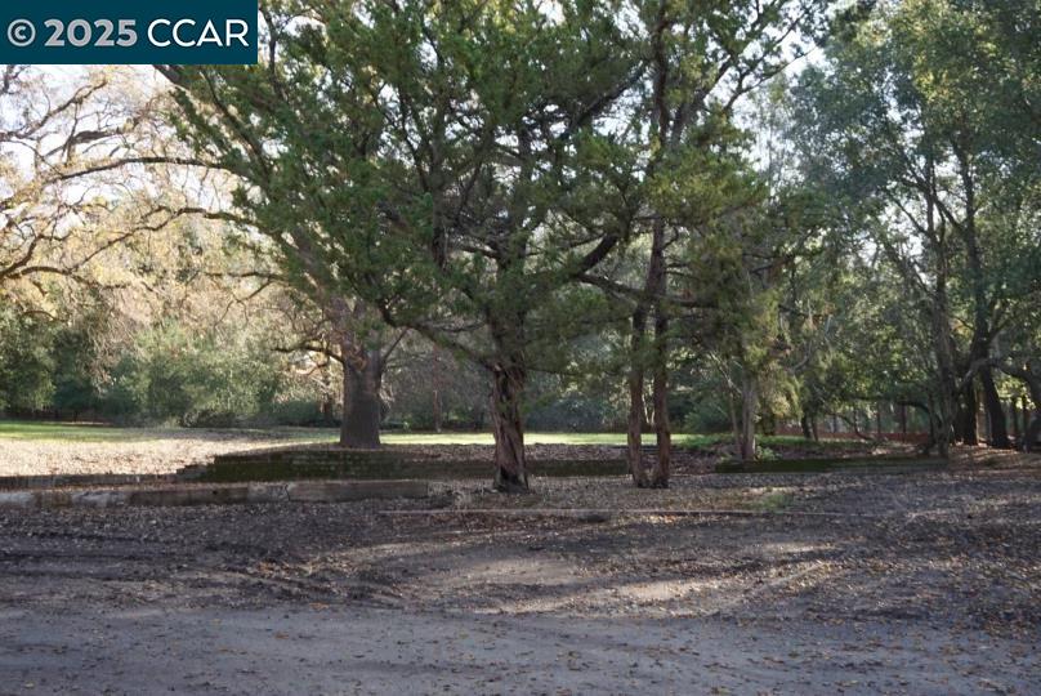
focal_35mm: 36
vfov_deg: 36.9
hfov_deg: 53.1
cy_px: 348
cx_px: 520
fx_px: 1042
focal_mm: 24
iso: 100
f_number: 4.5
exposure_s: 1/80
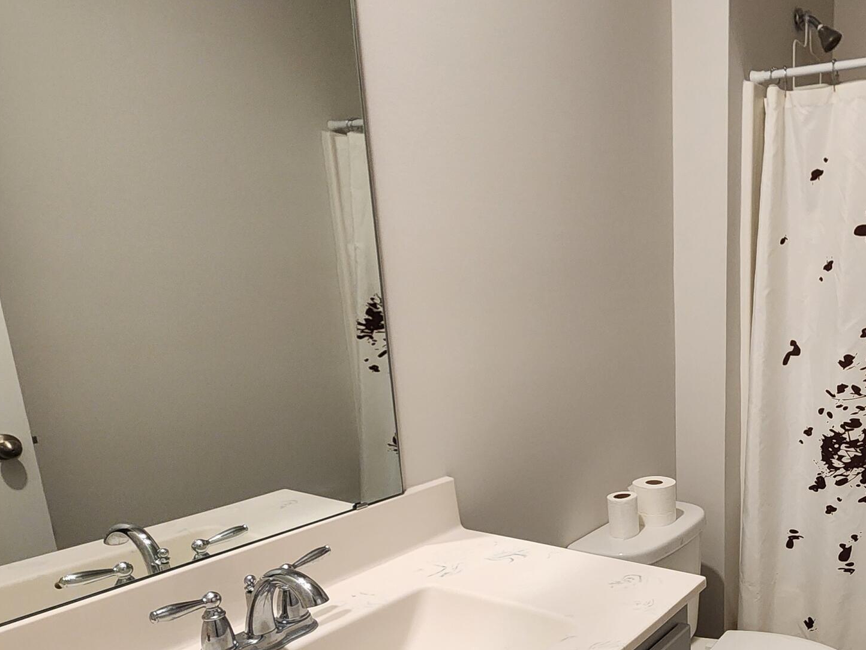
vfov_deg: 50.3
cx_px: 712
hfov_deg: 59.4
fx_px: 675
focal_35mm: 27
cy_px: 444
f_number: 2.2
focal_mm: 2.2
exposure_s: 1/60
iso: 400
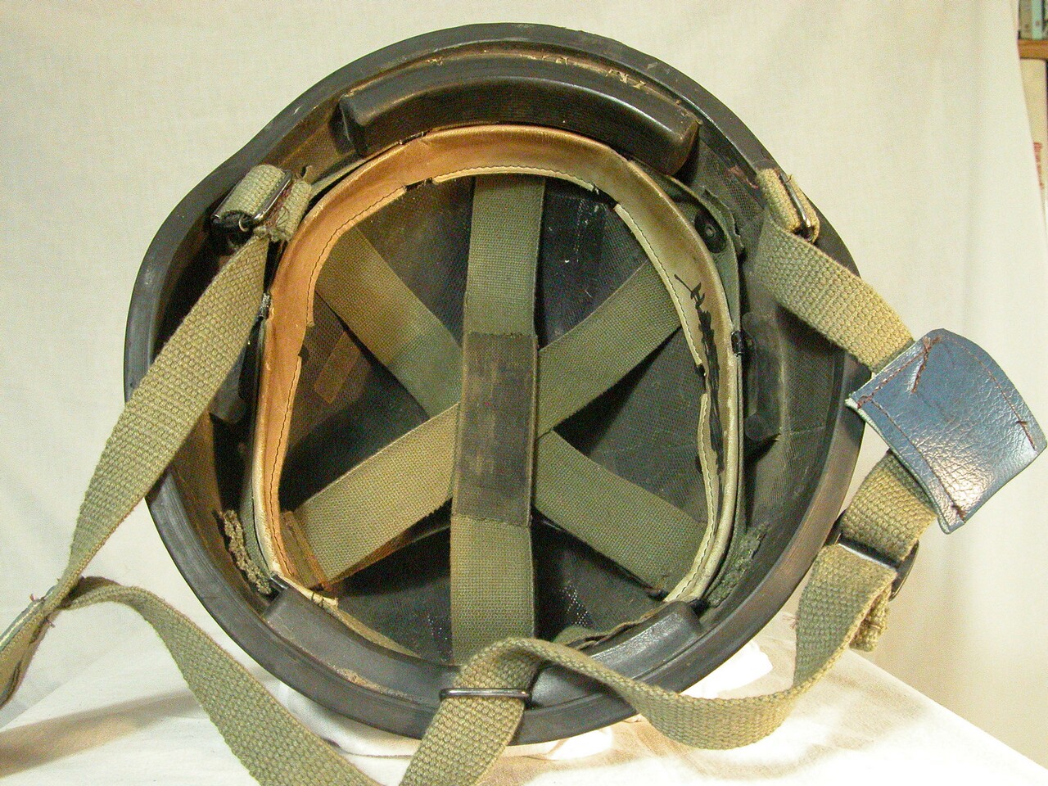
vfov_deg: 39.7
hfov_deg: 51.4
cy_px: 393
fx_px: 1090
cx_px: 524
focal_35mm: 36
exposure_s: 1/22.1
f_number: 4.5
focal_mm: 9.2
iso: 800
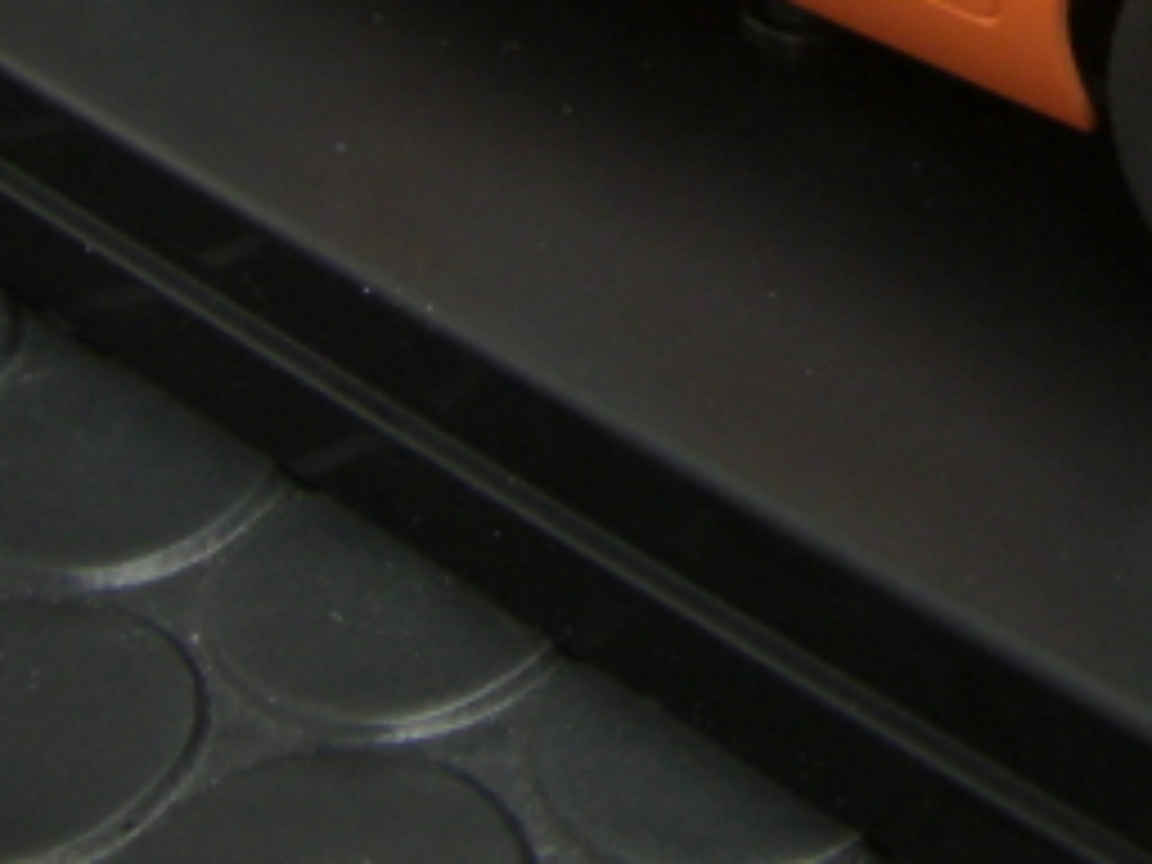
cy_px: -194
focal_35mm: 95
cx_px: 1143
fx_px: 3162
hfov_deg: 20.0
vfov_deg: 15.0
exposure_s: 1/15
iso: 200
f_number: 3.4
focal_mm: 6.3
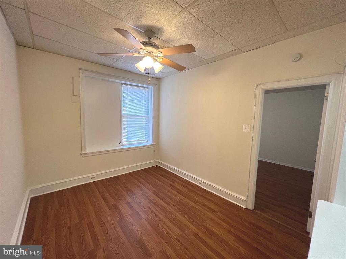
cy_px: 130
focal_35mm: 13
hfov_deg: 106.2
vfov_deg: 89.9
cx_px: 173
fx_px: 130
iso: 200
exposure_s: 1/120
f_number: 1.8
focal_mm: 1.57
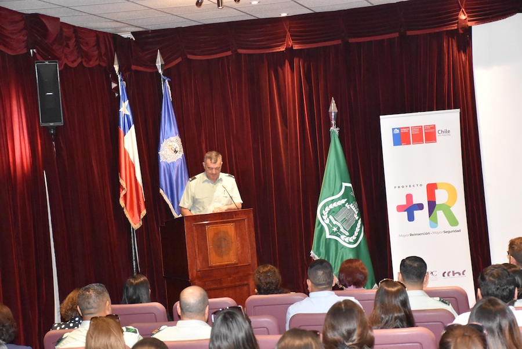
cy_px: 174
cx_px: 261
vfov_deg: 17.5
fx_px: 1132
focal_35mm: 78
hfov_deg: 26.0
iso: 6400
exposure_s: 1/60
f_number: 4.8
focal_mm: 52
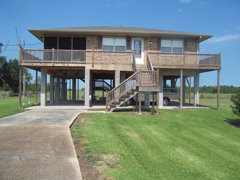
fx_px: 229
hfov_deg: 55.4
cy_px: 90
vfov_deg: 42.9
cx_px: 120
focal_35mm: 33
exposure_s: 1/1000
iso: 80
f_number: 4
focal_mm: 5.5
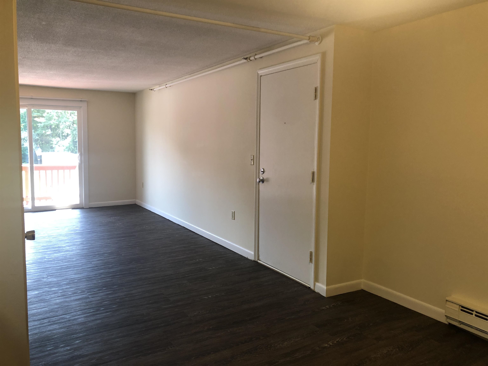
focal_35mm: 28
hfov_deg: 63.4
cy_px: 183
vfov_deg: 49.7
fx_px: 395
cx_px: 244
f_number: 1.8
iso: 40
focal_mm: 4
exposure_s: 1/24
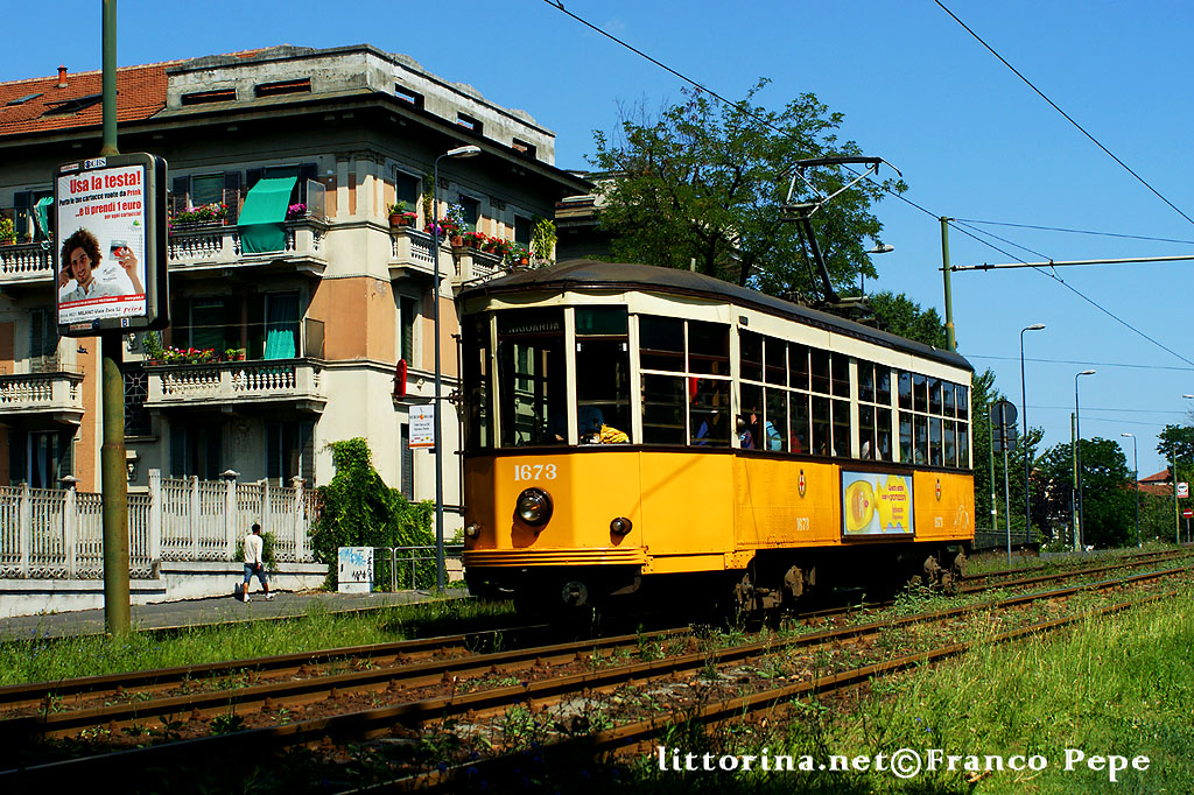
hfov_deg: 33.4
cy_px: 398
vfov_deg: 22.6
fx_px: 1989
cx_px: 597
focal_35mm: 60
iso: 200
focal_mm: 40
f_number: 8
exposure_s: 1/640
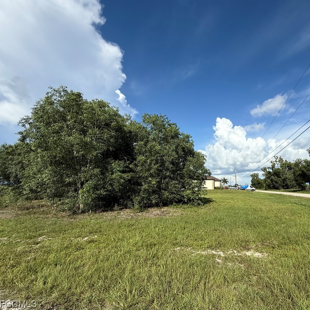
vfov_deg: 84.0
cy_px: 154
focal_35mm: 17
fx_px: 172
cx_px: 210
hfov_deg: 80.8
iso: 50
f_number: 2.2
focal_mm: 2.22
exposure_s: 1/2976
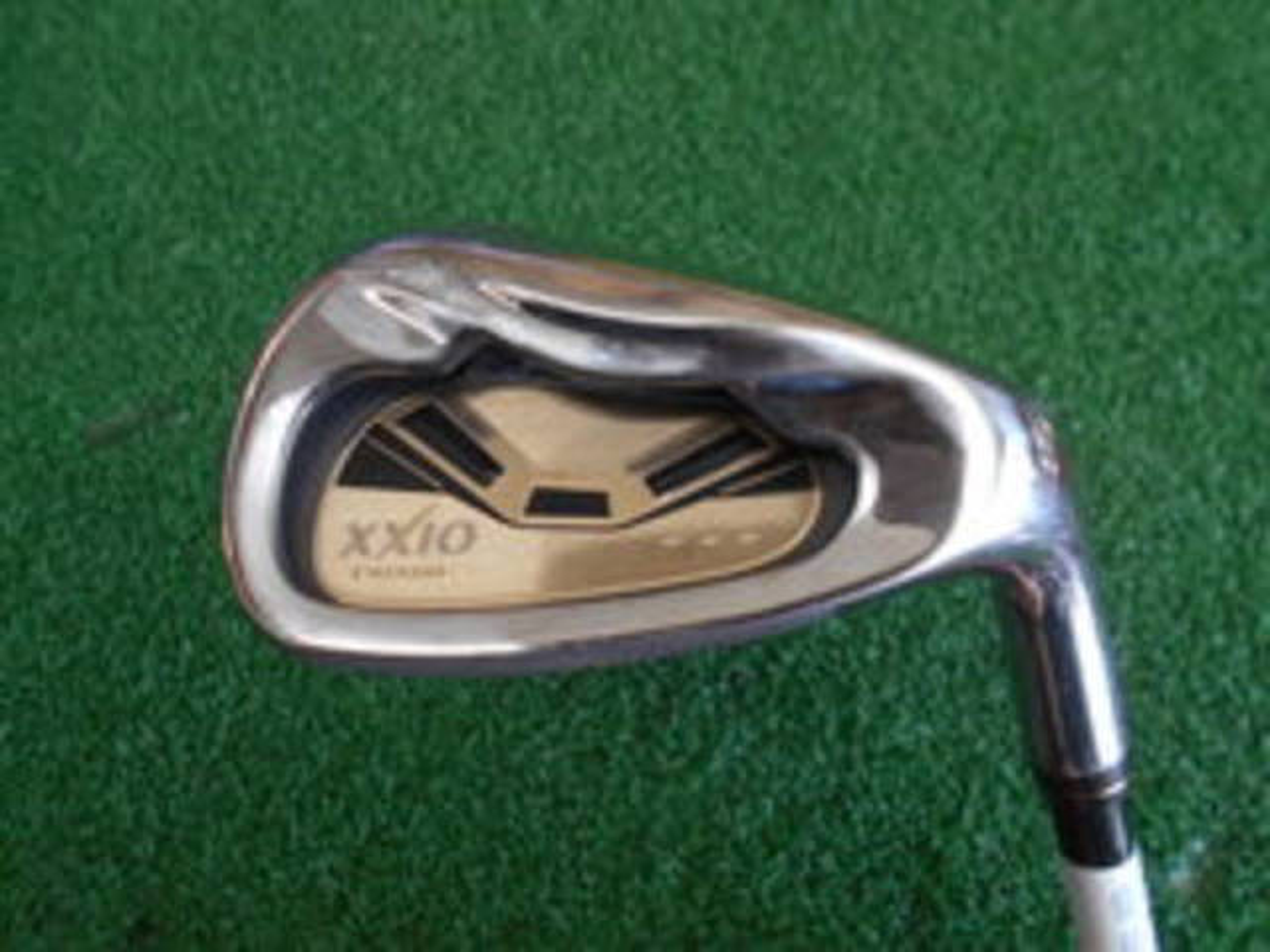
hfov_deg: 67.3
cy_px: 476
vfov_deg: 53.1
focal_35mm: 26
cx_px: 635
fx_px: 954
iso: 110
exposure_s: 1/30
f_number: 3.2
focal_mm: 4.6
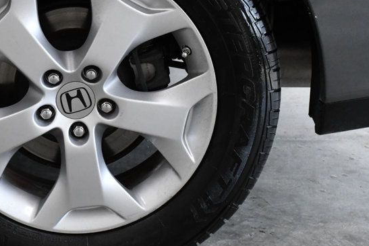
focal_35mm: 118
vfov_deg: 11.6
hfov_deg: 17.2
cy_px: 85
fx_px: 1209
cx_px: 61
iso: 2500
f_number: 10
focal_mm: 42
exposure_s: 1/400
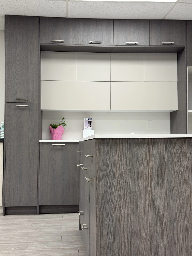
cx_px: 96
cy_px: 128
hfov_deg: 30.3
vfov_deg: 39.7
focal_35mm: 48
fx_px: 355
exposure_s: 1/120
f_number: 1.78
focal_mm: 6.76
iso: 100
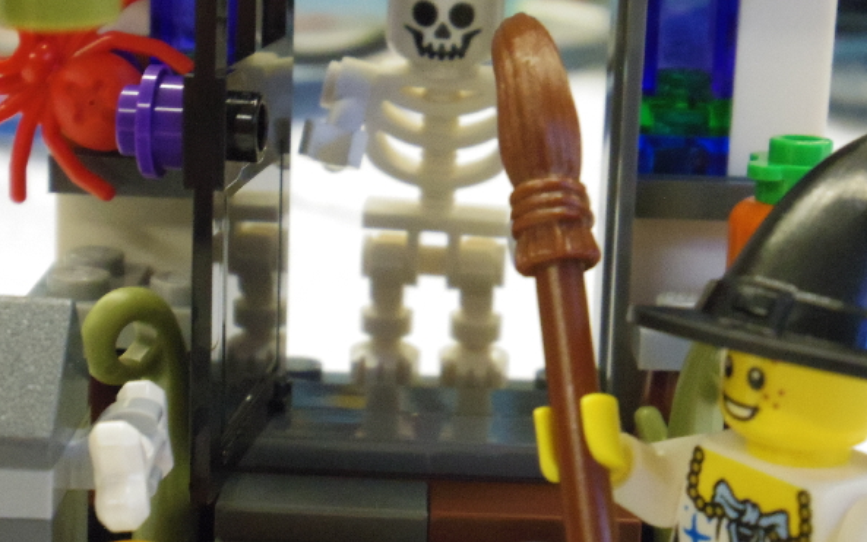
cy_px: 280
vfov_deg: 14.7
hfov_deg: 23.3
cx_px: 431
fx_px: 2104
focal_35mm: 89
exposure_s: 1/60
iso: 2000
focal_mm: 14.9
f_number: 6.3
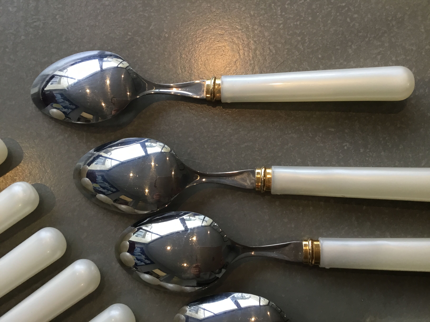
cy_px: 161
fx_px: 385
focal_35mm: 31
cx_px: 215
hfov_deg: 58.4
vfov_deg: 45.4
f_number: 2.4
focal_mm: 3.3
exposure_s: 1/33
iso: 32
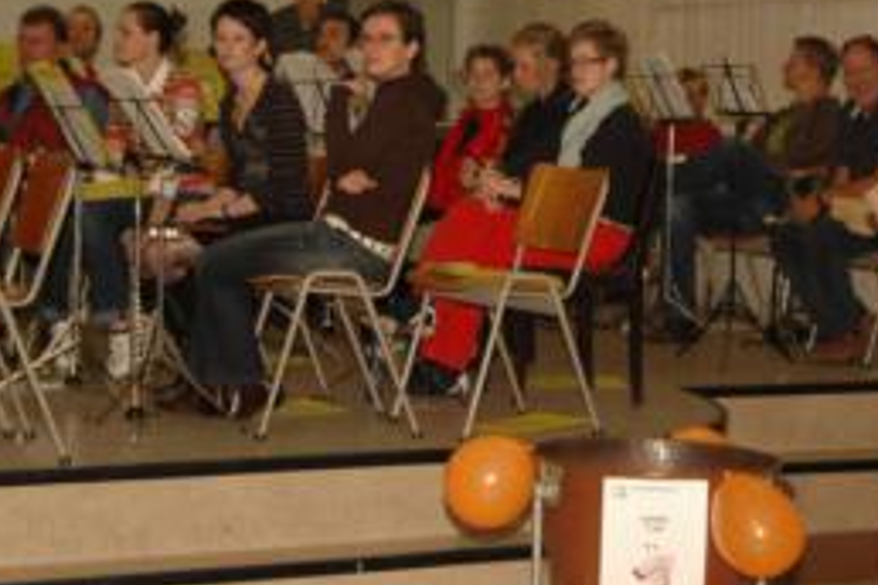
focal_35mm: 90
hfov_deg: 22.6
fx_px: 2194
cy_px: 187
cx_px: 524
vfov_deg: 15.2
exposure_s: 1/80
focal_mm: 31
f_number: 6.3
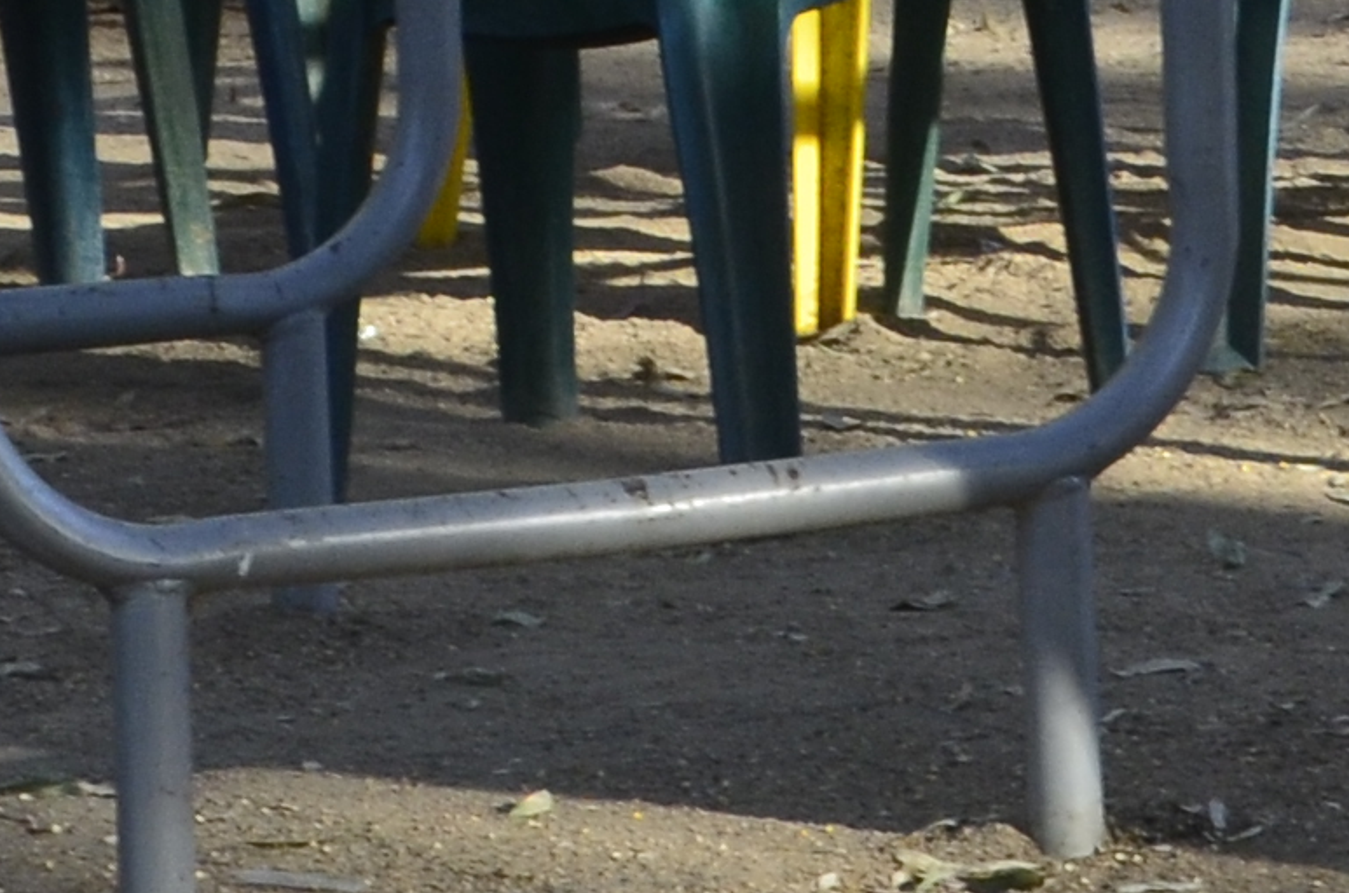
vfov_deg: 4.5
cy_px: 349
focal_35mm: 306
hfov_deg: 6.7
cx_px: 728
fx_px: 11443
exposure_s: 1/125
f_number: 9
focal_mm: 32
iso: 400
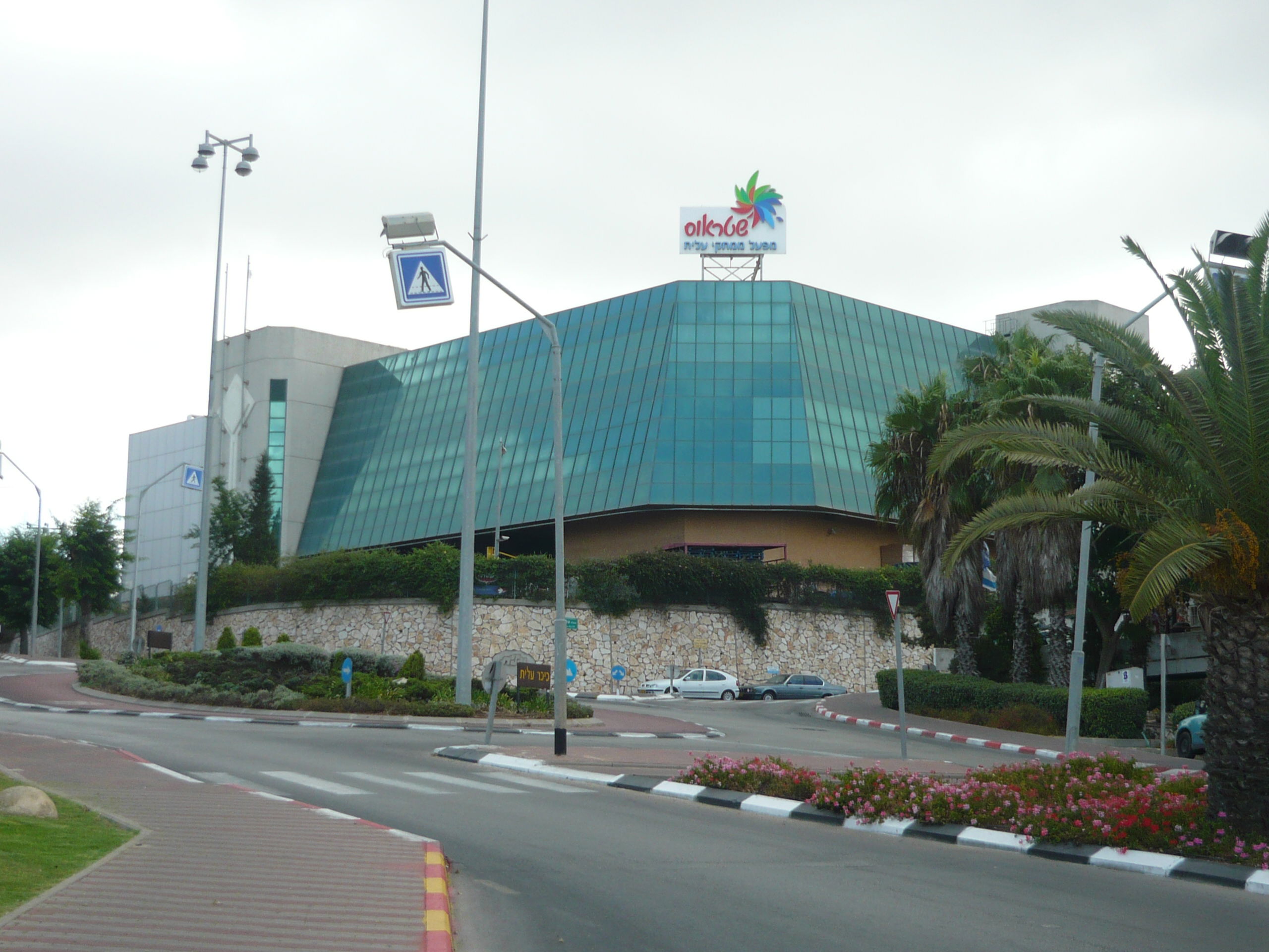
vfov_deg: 26.1
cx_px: 634
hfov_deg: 34.3
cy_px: 476
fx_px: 2053
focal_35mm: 56
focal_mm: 7.2
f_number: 3
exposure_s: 1/500
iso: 100
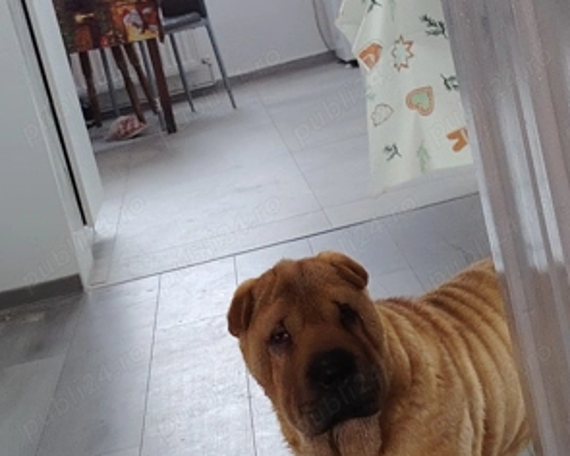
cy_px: 274
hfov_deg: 20.4
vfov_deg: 16.4
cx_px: 286
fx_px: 1586
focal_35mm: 94
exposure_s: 1/33.3
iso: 747
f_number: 1.75
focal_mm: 5.25
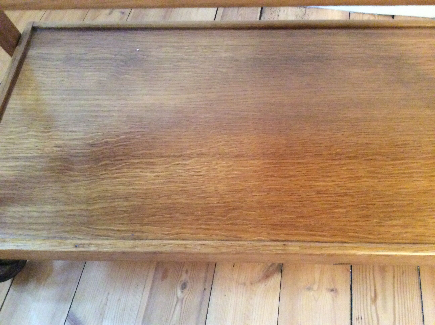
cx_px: 218
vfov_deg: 44.1
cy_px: 162
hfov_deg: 56.9
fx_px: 402
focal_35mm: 32
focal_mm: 3.3
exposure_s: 1/17
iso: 500
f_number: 2.4
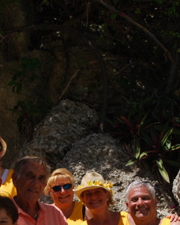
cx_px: 13
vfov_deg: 16.7
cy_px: 189
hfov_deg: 13.4
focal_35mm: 114
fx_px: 759
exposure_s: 1/200
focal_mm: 32
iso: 100
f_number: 7.1
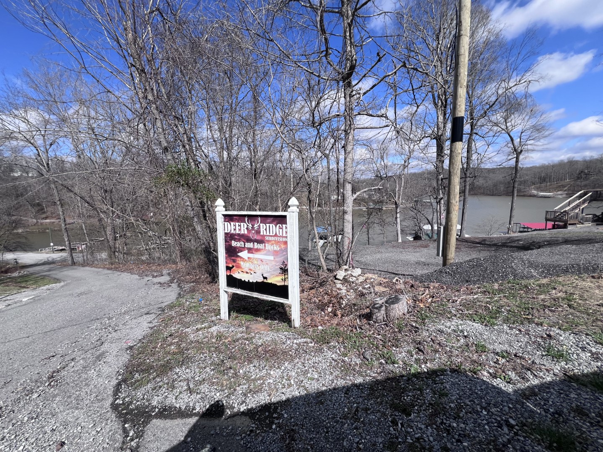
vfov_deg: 89.9
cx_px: 302
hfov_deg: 106.2
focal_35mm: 13
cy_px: 226
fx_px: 226
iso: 32
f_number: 1.8
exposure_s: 1/2370
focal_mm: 1.57
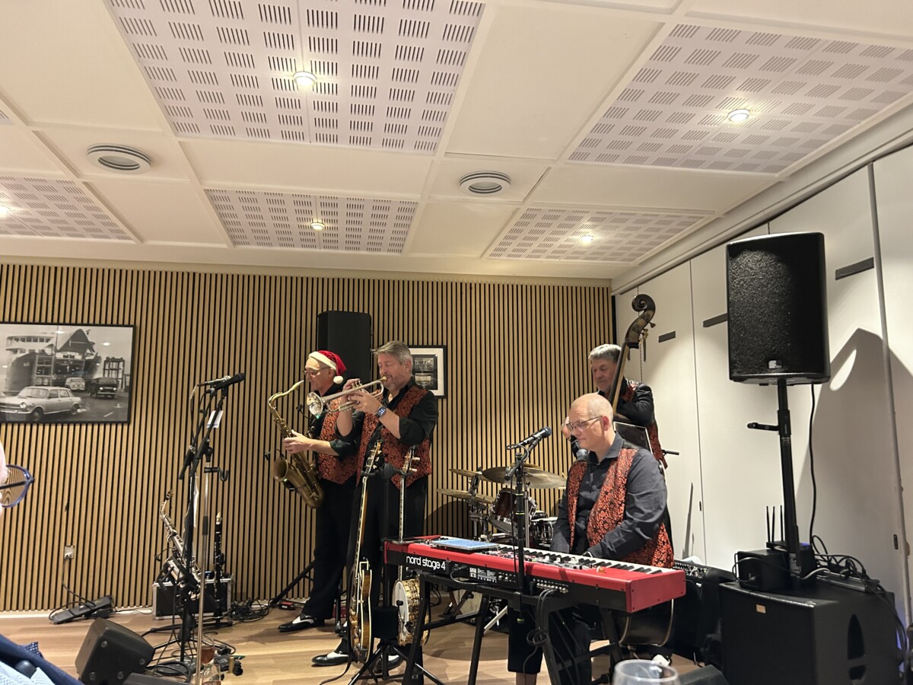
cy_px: 342
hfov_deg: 67.3
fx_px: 686
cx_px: 456
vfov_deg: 53.1
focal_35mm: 26
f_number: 1.5
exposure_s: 1/25
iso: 500
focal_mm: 5.7
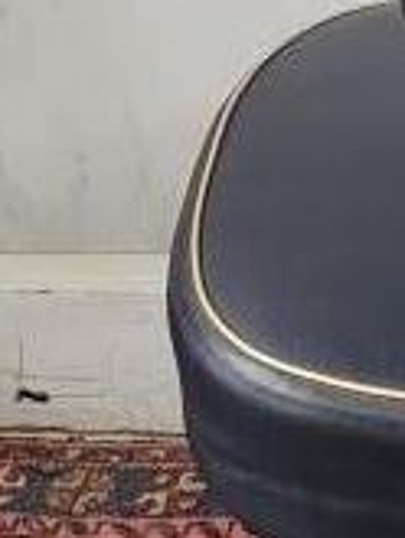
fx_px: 1589
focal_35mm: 102
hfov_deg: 12.8
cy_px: 189
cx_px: 787
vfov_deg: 19.2
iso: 400
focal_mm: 5.4
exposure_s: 1/50
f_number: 1.8
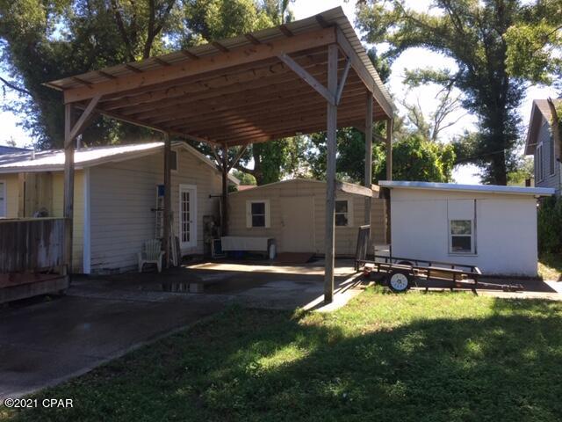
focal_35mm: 29
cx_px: 281
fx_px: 471
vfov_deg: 48.2
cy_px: 211
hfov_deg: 61.7
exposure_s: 1/434
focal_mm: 4.15
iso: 32
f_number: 2.2
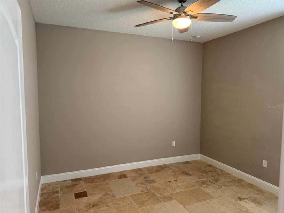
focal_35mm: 24
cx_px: 142
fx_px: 197
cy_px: 106
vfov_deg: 56.8
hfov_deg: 71.6
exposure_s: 1/60
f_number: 1.78
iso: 160
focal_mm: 6.76
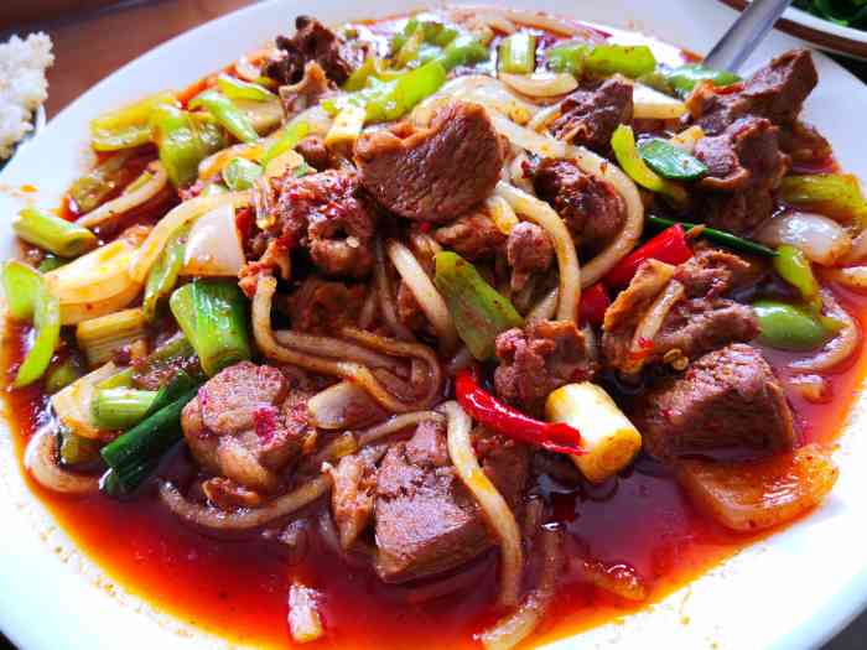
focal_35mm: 27
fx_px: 676
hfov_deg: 65.3
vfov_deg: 51.4
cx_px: 434
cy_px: 325
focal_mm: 3.95
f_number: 1.6
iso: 80
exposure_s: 1/50
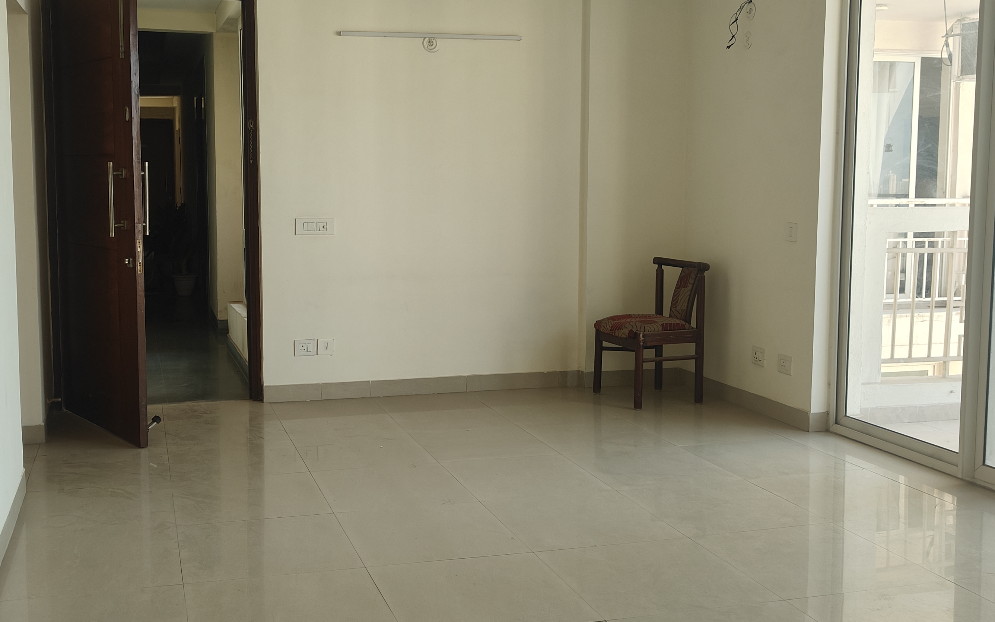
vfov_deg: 32.8
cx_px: 413
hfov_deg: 50.2
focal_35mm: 39
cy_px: 288
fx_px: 1058
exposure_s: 1/101
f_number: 1.8
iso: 50
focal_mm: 5.59
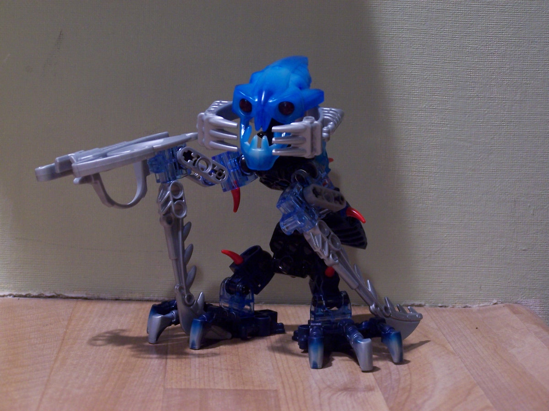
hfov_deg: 18.7
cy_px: 206
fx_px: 1665
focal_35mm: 105
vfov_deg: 14.1
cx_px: 274
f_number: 3.2
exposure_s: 1/8
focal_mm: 17.5
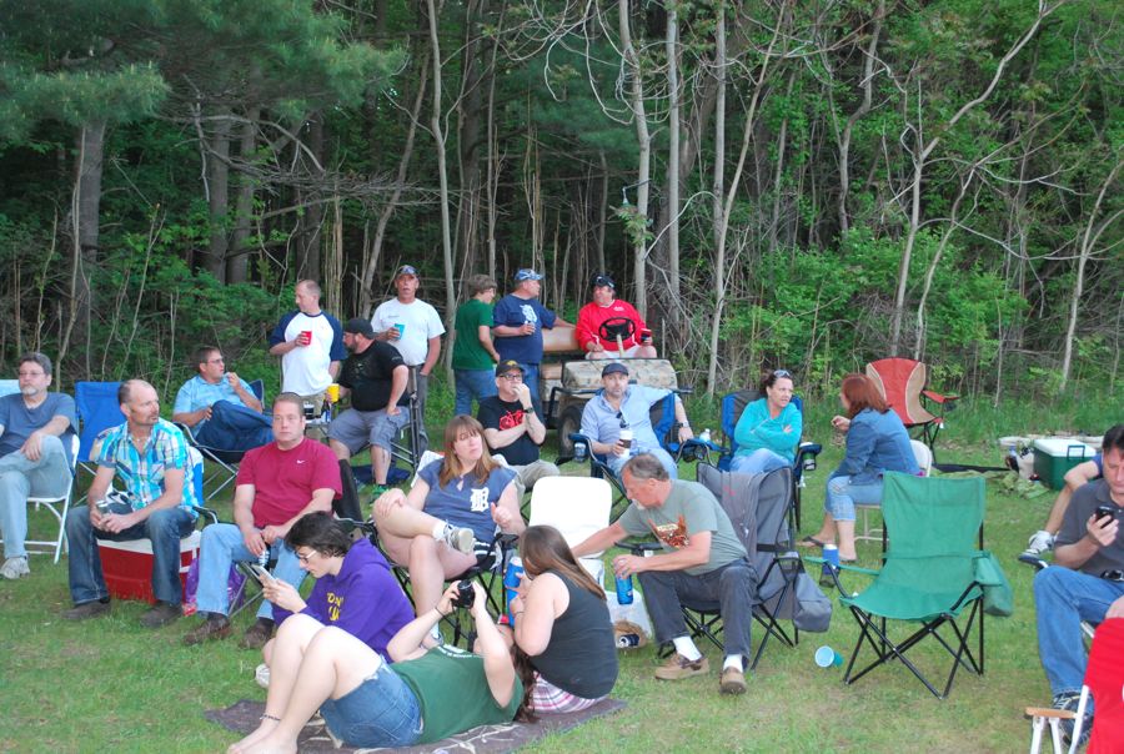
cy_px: 377
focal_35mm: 48
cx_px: 562
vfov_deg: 28.2
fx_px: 1502
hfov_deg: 41.0
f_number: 5
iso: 1000
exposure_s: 1/60
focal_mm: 32
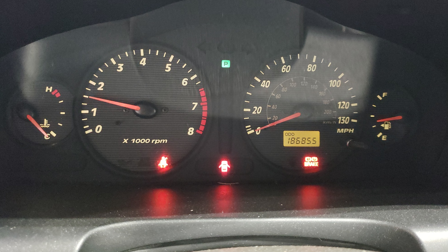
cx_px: 224
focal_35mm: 29
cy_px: 99
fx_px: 344
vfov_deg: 40.0
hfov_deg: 66.1
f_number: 1.5
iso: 660
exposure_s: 1/24
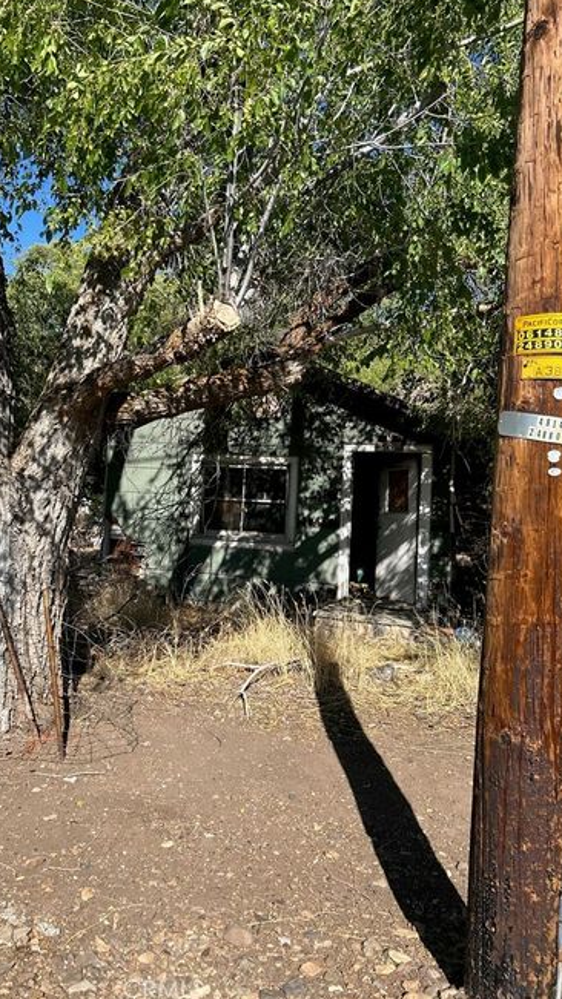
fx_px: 769
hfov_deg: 40.0
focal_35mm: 29
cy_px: 492
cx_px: 230
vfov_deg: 66.1
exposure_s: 1/2841
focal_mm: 5.7
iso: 50
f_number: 1.5
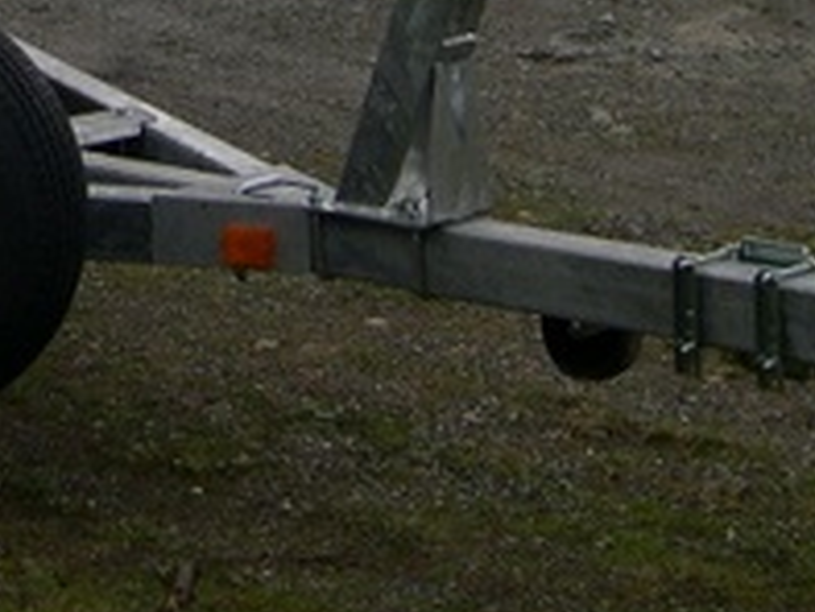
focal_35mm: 154
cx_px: -319
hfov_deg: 12.3
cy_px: -467
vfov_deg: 9.2
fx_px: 3628
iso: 100
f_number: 2.8
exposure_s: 1/504
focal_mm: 8
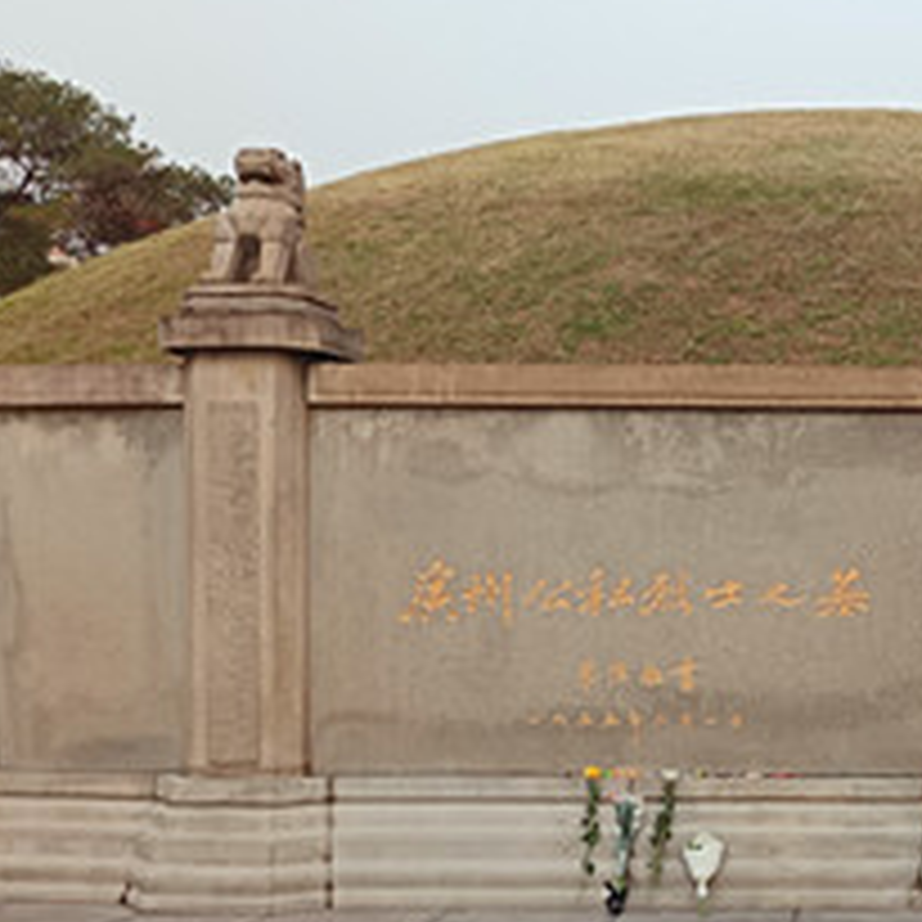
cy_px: 596
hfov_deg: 28.9
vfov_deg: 30.4
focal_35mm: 56
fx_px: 1688
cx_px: 886
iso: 1668
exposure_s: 1/25
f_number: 1.75
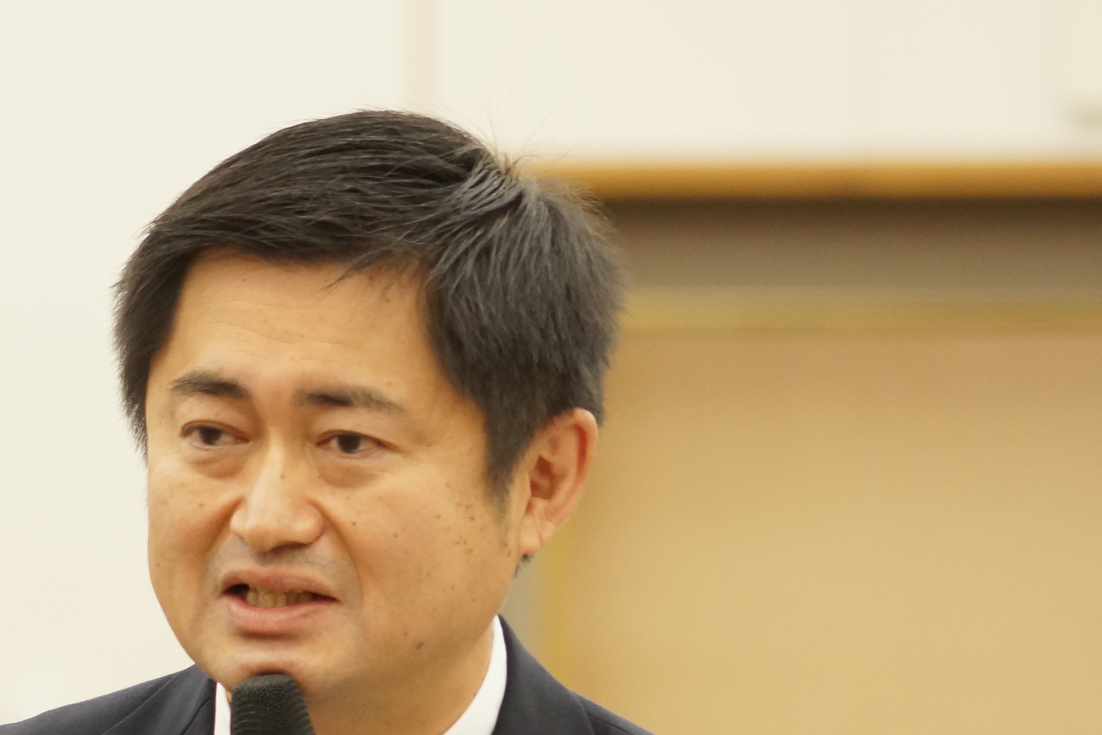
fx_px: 17416
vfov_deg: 2.4
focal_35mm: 569
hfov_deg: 3.6
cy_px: 568
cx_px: 218
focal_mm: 180
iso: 800
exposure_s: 1/80
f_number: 5.6
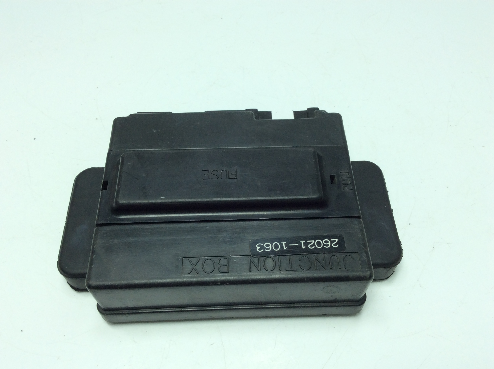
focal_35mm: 32
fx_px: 456
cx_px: 247
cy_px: 184
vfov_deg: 44.1
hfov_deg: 56.9
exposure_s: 1/349
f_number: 2.4
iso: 32
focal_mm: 3.3
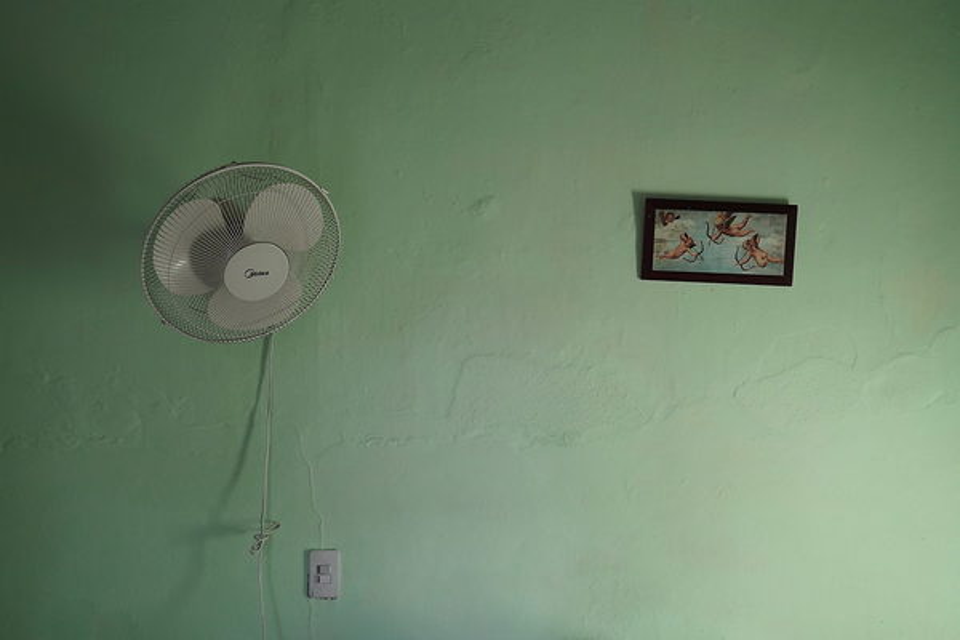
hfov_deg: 60.3
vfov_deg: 42.3
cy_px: 320
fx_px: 827
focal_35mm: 31
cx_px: 480
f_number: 5.6
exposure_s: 1/100
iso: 1000
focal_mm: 31
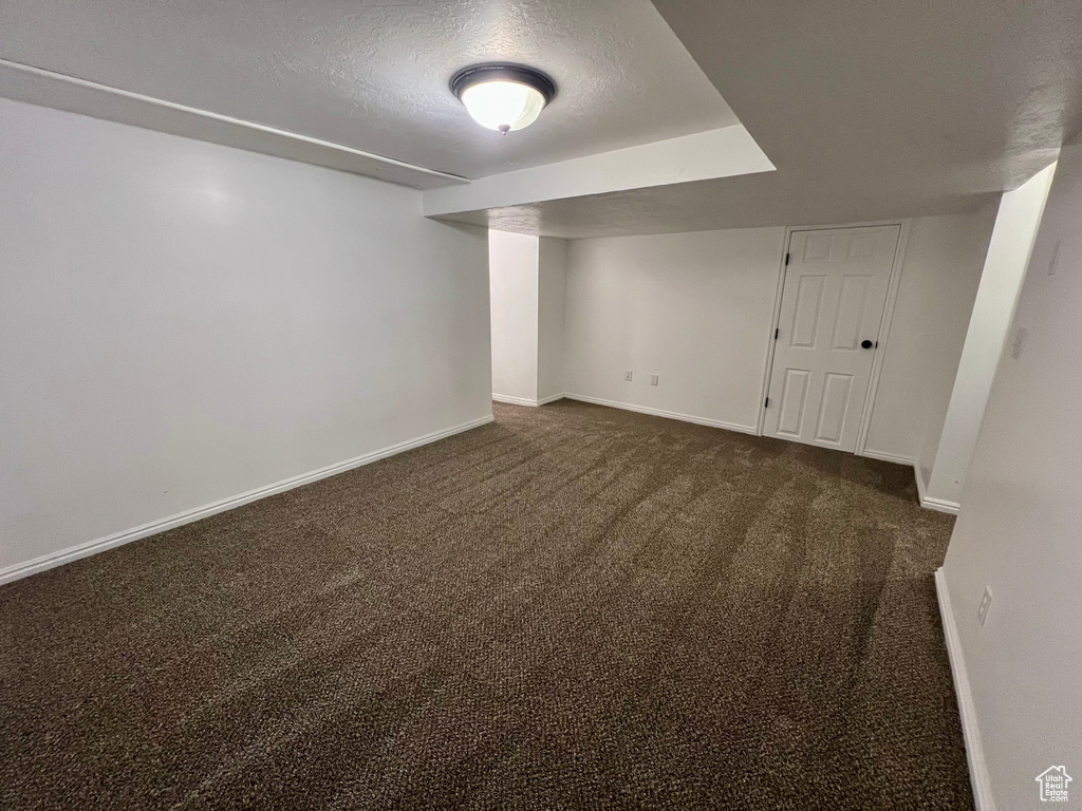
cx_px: 541
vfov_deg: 89.9
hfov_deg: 106.2
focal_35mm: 13
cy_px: 406
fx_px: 406
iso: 400
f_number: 1.8
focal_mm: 1.57
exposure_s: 1/60
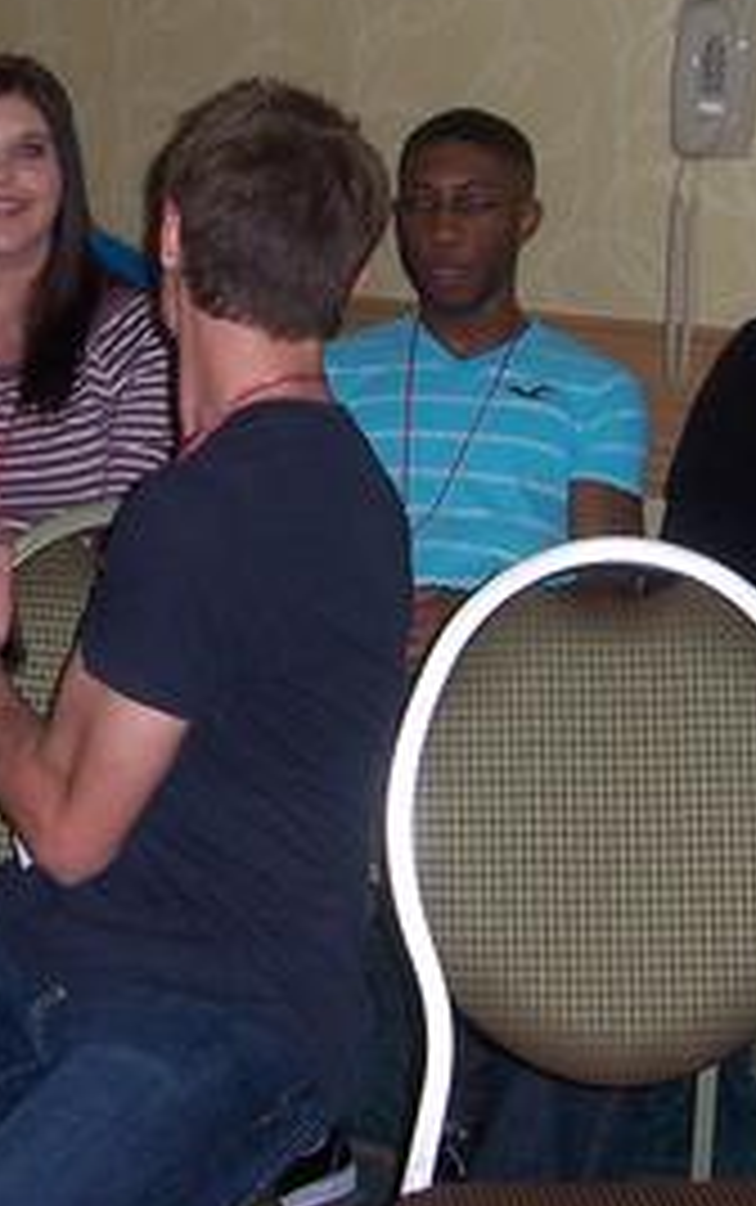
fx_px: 2993
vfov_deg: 22.7
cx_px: 108
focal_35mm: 91
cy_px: 432
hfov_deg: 14.3
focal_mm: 6
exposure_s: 1/60
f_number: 3
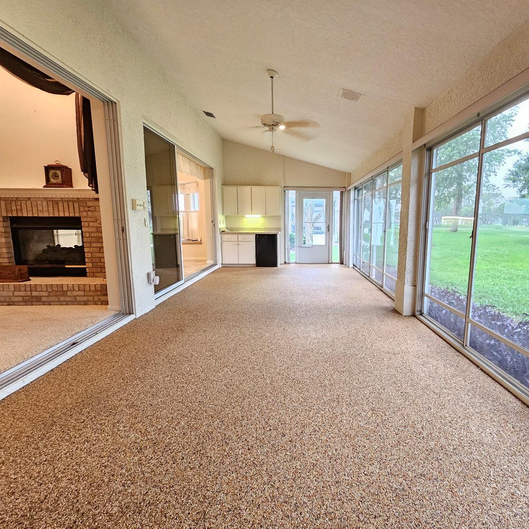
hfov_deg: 86.8
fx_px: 277
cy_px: 266
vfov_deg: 87.4
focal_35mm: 16
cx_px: 306
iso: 500
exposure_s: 1/30
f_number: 2.2
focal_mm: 2.2
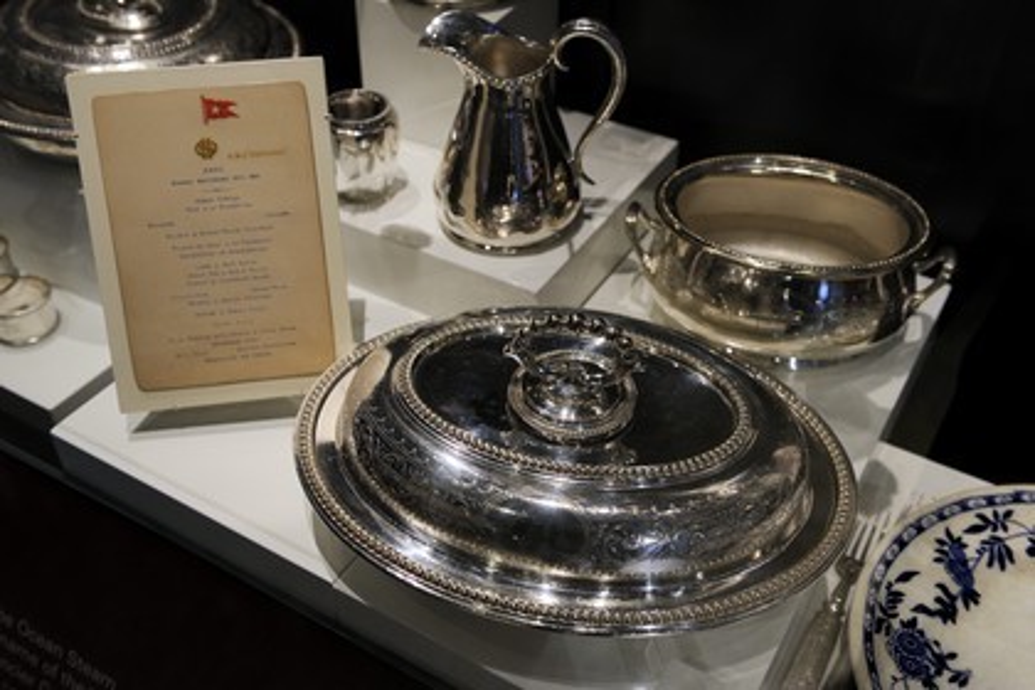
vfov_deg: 36.9
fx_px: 1035
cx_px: 518
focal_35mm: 36
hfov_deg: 53.1
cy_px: 345
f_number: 5
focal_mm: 36
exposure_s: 1/13
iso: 800
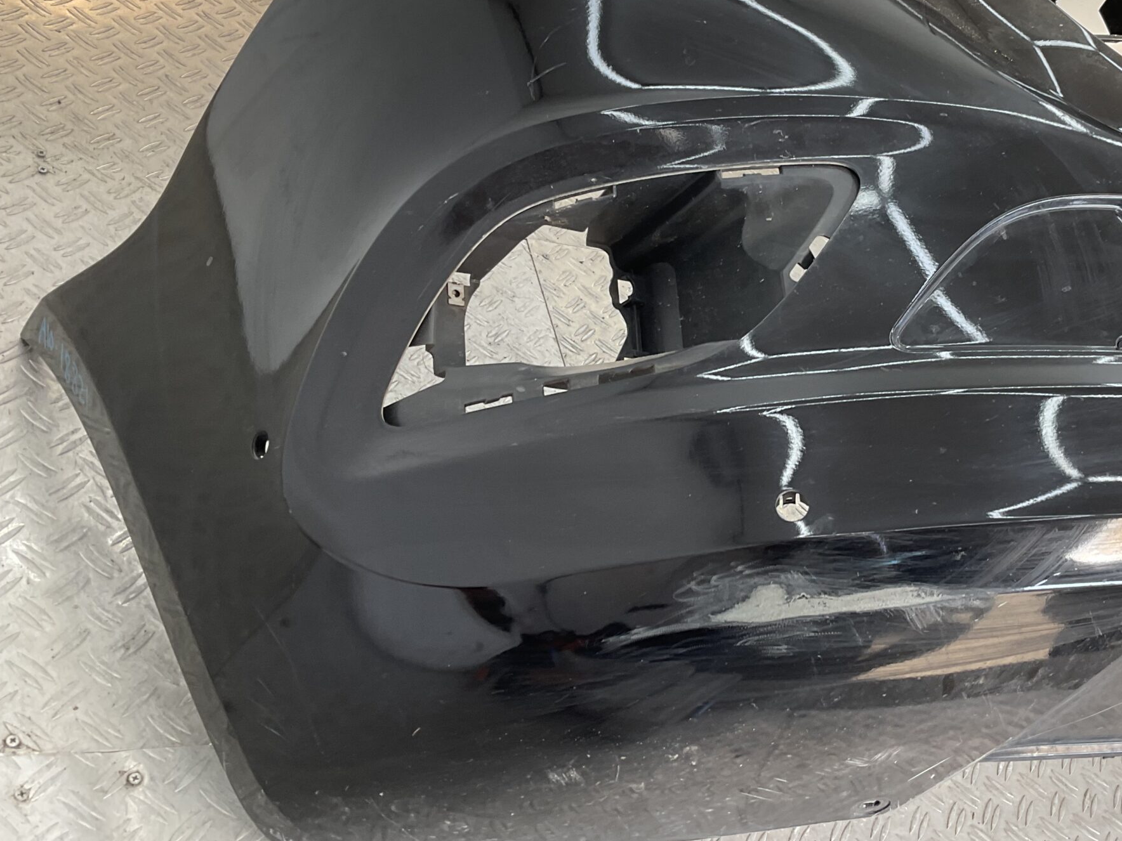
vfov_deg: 34.2
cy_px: 317
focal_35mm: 42
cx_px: 798
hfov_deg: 43.8
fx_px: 1361
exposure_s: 1/120
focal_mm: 3
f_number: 1.8
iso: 25
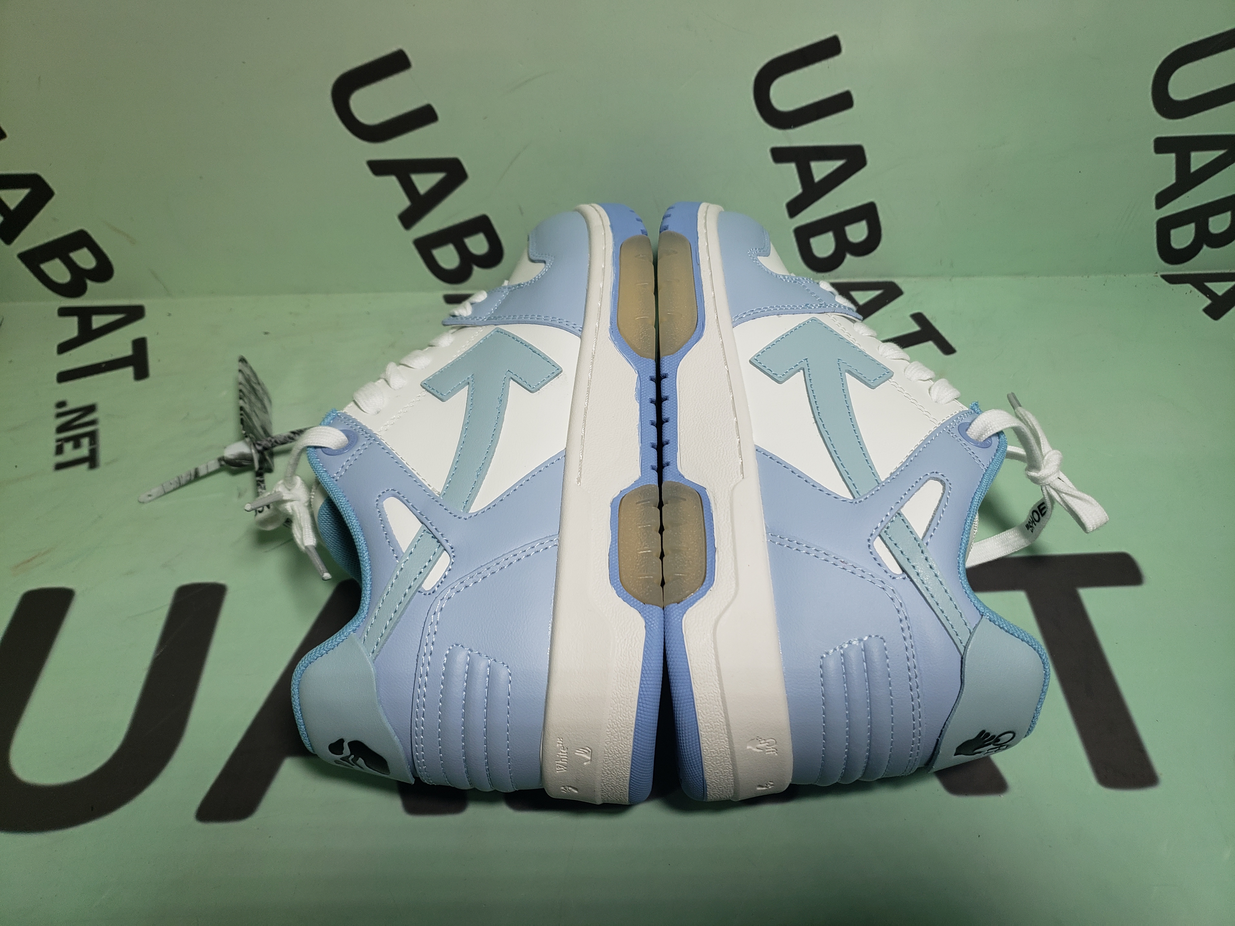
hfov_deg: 67.3
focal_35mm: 26
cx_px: 618
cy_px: 463
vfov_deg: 53.1
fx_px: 928
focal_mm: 4.3
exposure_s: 1/658
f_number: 1.5
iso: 50
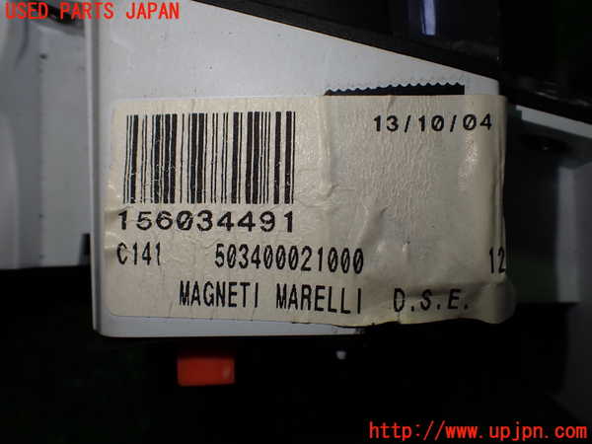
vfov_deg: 46.8
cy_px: 222
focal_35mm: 30
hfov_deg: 60.0
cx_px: 296
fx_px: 513
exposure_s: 1/125
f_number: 3.2
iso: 100
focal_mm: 5.4
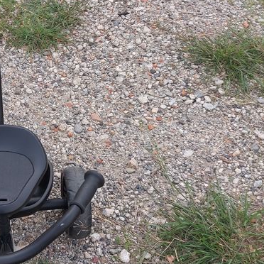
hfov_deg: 29.1
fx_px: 492
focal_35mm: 57
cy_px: 123
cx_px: 40
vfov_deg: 30.0
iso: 32
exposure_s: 1/157
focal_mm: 5.23
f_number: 1.8
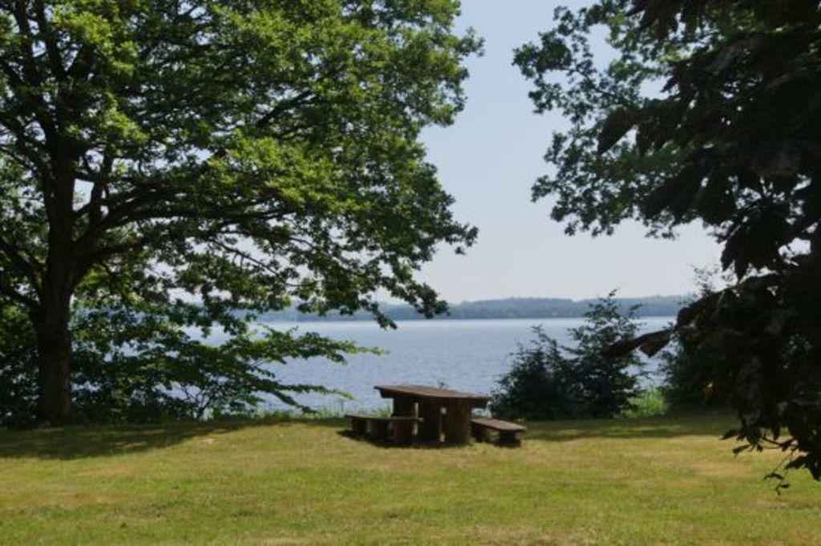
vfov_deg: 18.2
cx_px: 410
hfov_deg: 27.0
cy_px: 273
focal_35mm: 75
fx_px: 1709
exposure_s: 1/320
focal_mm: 50
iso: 100
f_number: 9
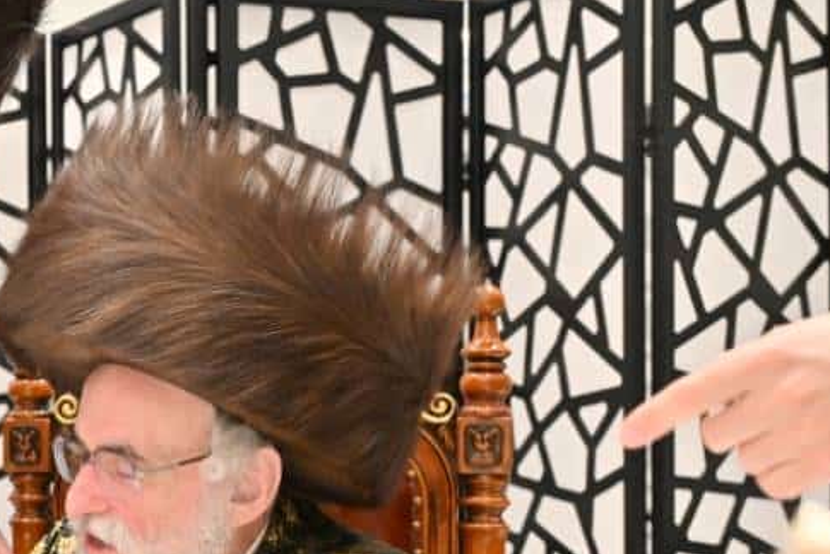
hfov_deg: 25.5
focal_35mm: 76
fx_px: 1753
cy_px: 440
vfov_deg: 17.8
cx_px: 34
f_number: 4
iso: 1250
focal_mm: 36
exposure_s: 1/160
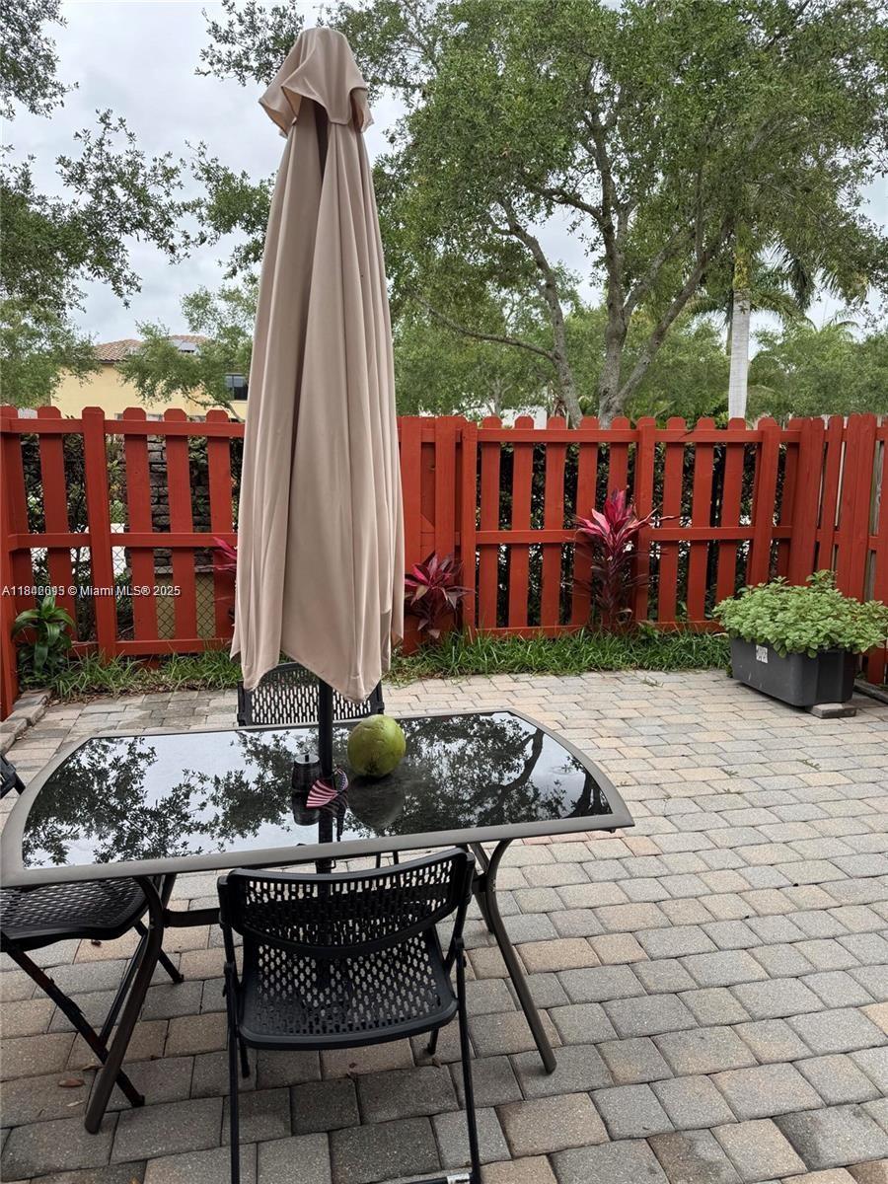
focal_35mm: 24
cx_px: 444
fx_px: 821
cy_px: 592
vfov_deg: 71.6
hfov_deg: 56.8
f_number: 1.78
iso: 80
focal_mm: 6.76
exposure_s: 1/1112
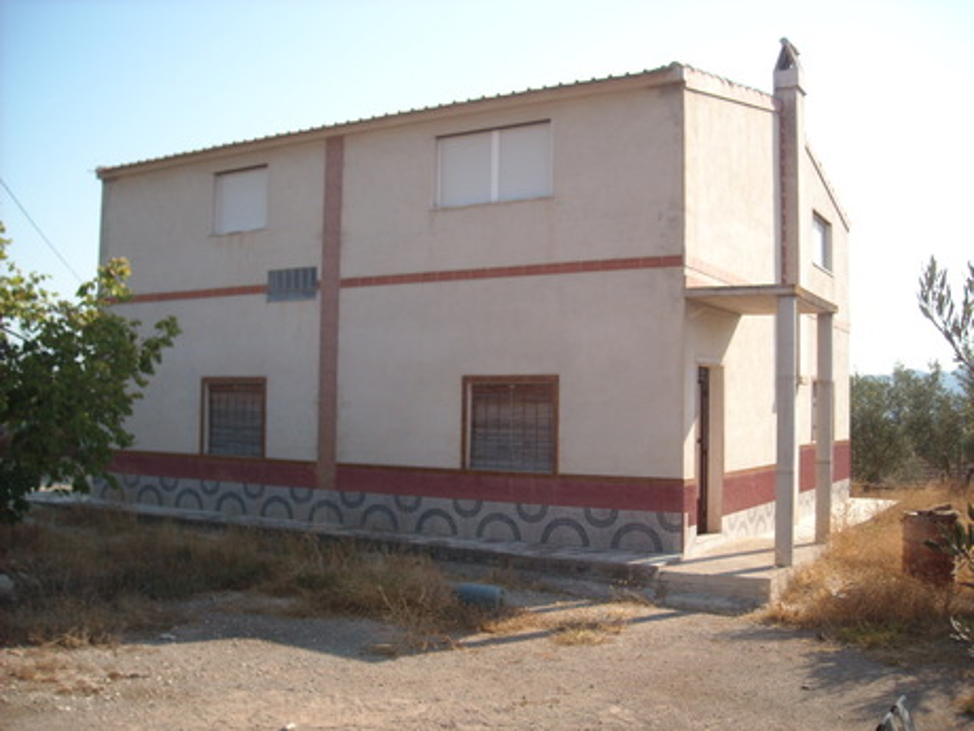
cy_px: 366
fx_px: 985
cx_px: 487
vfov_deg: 40.7
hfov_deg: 52.6
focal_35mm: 35
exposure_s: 1/161
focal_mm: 5.7
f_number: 5.6
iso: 64
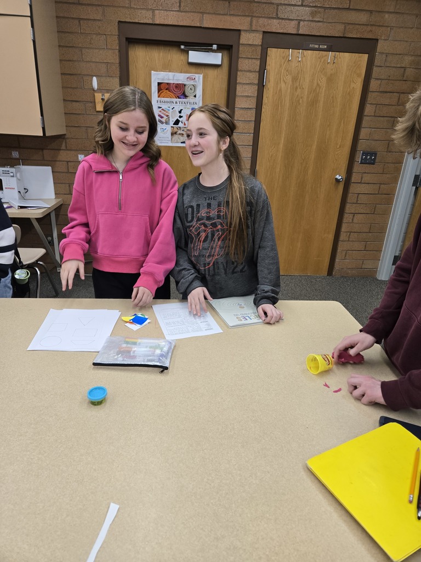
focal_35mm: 23
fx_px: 373
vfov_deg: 73.9
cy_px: 281
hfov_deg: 58.9
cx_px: 210
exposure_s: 1/120
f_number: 1.8
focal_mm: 5.4
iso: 160
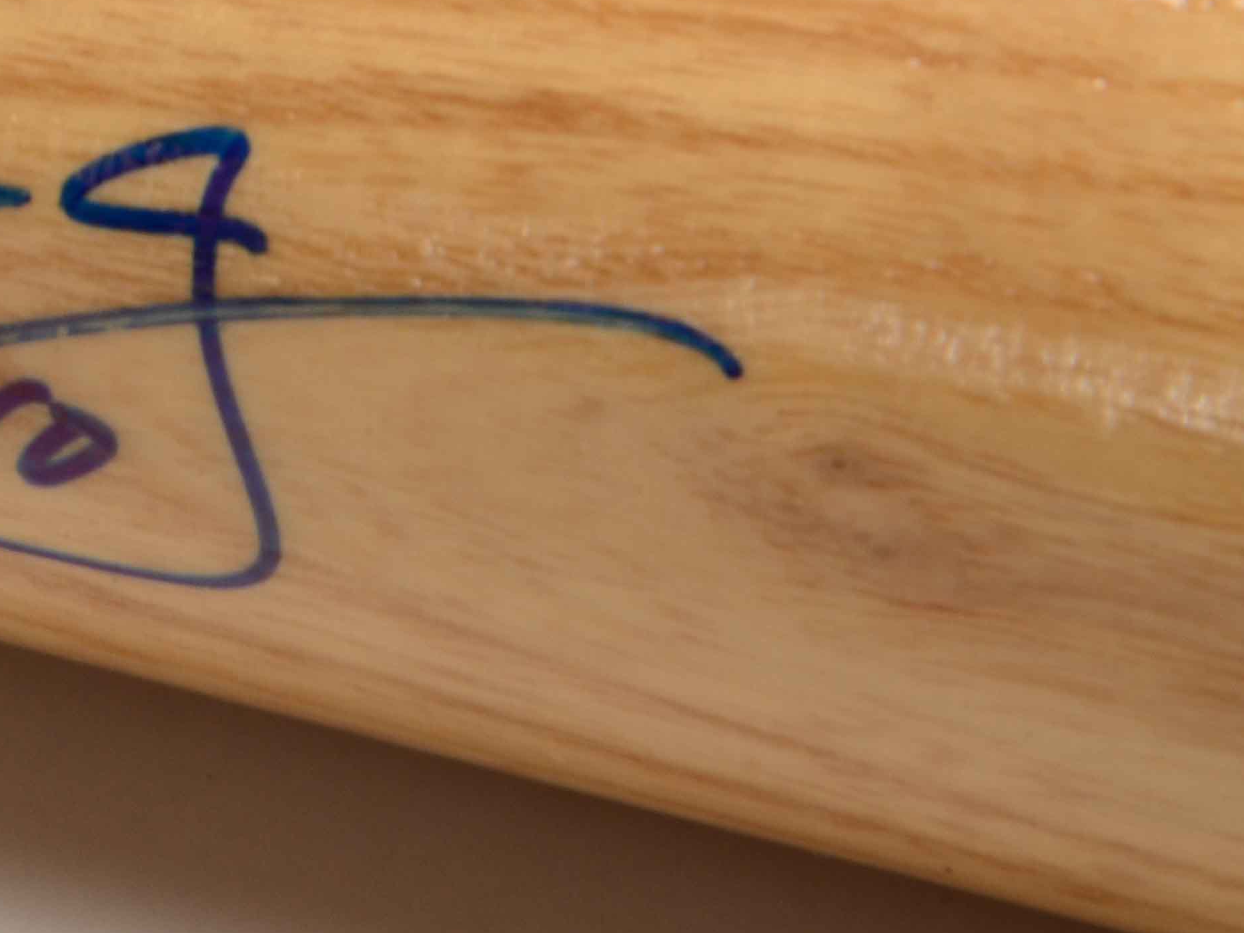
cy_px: 76
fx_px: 14349
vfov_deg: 3.7
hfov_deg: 4.9
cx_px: -392
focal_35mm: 399
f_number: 16
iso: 200
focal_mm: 105
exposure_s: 1/160
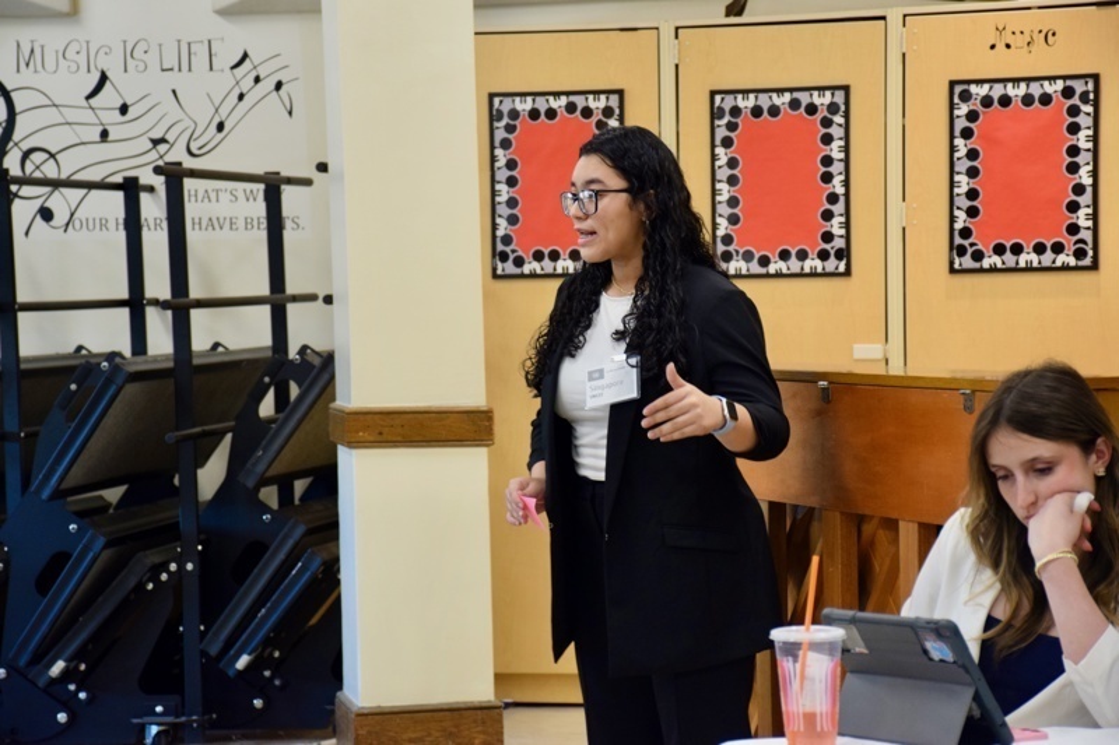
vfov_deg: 10.7
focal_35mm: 128
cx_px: 560
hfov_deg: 16.1
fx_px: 3962
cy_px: 372
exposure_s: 1/60
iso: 1400
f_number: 5.3
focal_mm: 85
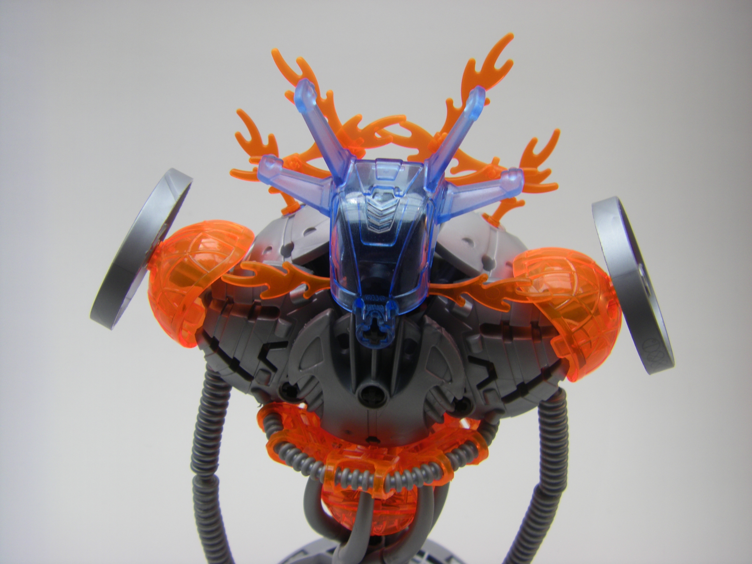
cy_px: 282
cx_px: 376
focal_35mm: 38
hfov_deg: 49.0
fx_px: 826
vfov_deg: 37.7
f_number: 3.5
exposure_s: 1/60
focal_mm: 6.3
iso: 64
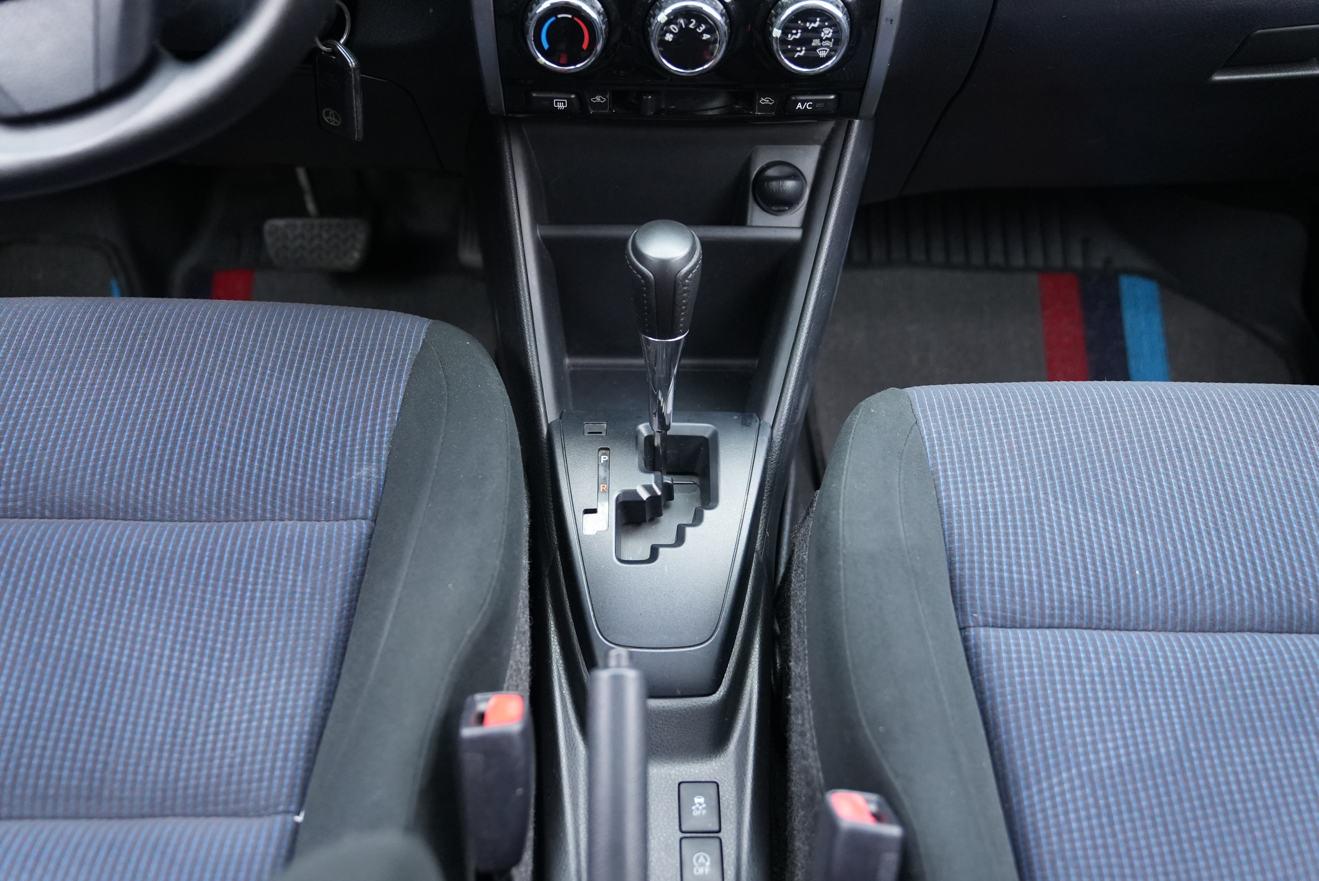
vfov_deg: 36.9
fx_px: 1320
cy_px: 440
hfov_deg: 53.1
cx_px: 660
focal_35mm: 36
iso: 5000
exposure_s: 1/160
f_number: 2.8
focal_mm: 36
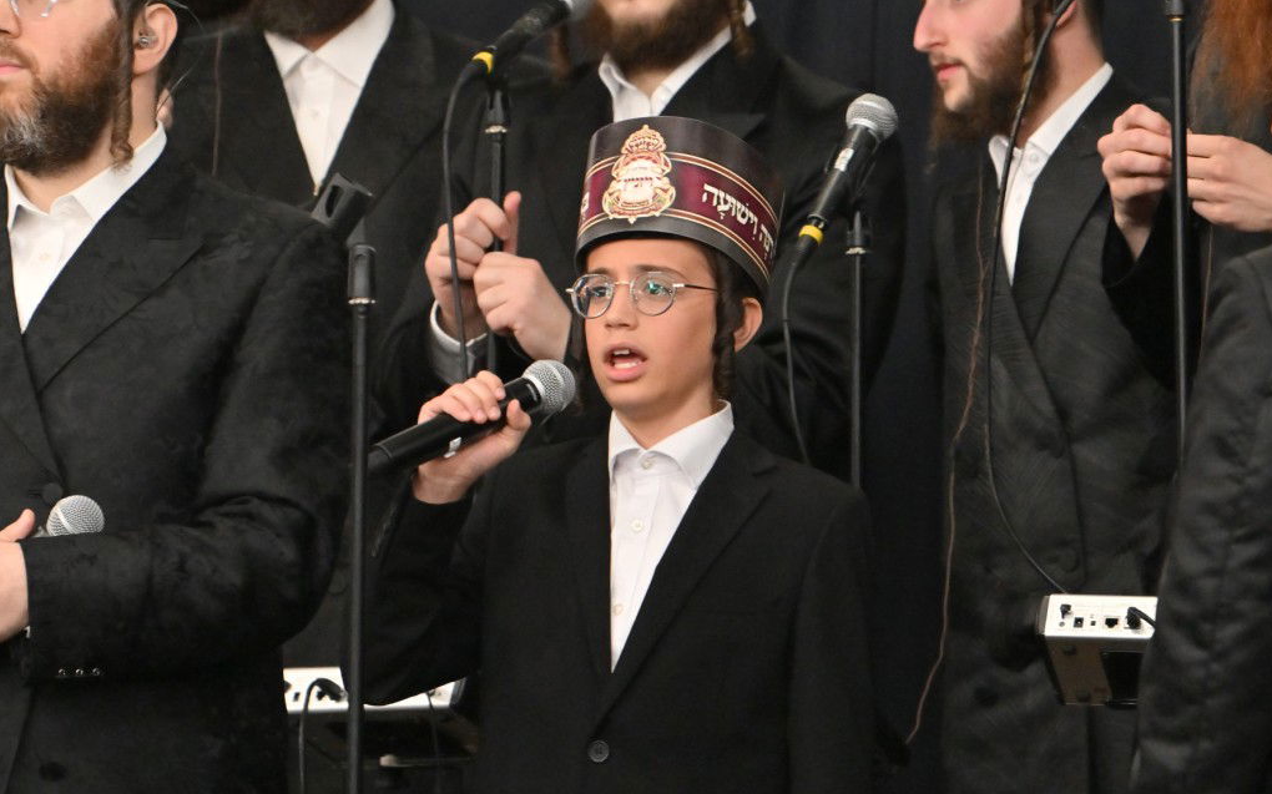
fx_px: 10640
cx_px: 637
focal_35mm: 307
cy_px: 383
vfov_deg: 4.3
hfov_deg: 6.8
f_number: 4
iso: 1250
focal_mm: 200
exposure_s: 1/320
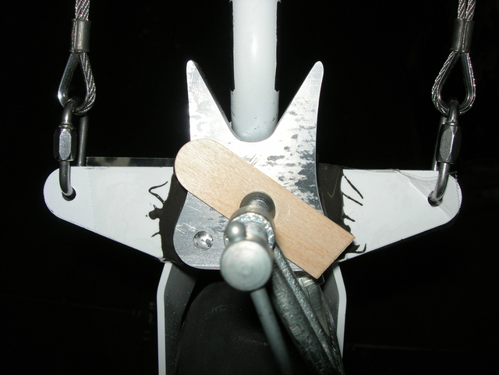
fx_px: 548
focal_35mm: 38
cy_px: 188
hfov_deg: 49.0
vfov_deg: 37.7
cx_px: 250
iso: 64
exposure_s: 1/60.1
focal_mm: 7.8
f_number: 4.8
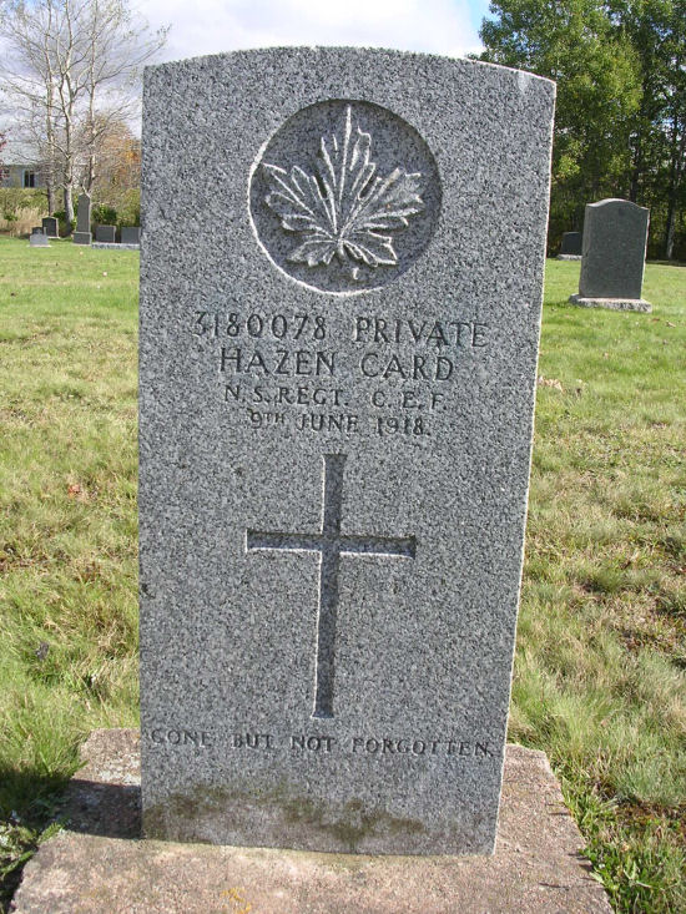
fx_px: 1004
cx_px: 343
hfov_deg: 37.7
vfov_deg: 49.0
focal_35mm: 38
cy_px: 457
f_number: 5.6
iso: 100
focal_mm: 5.8
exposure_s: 1/146
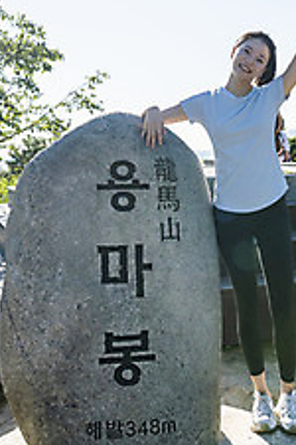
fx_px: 678
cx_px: 171
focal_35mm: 55
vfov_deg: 35.3
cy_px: 99
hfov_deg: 24.6
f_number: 8
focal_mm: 31
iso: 250
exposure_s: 1/1250
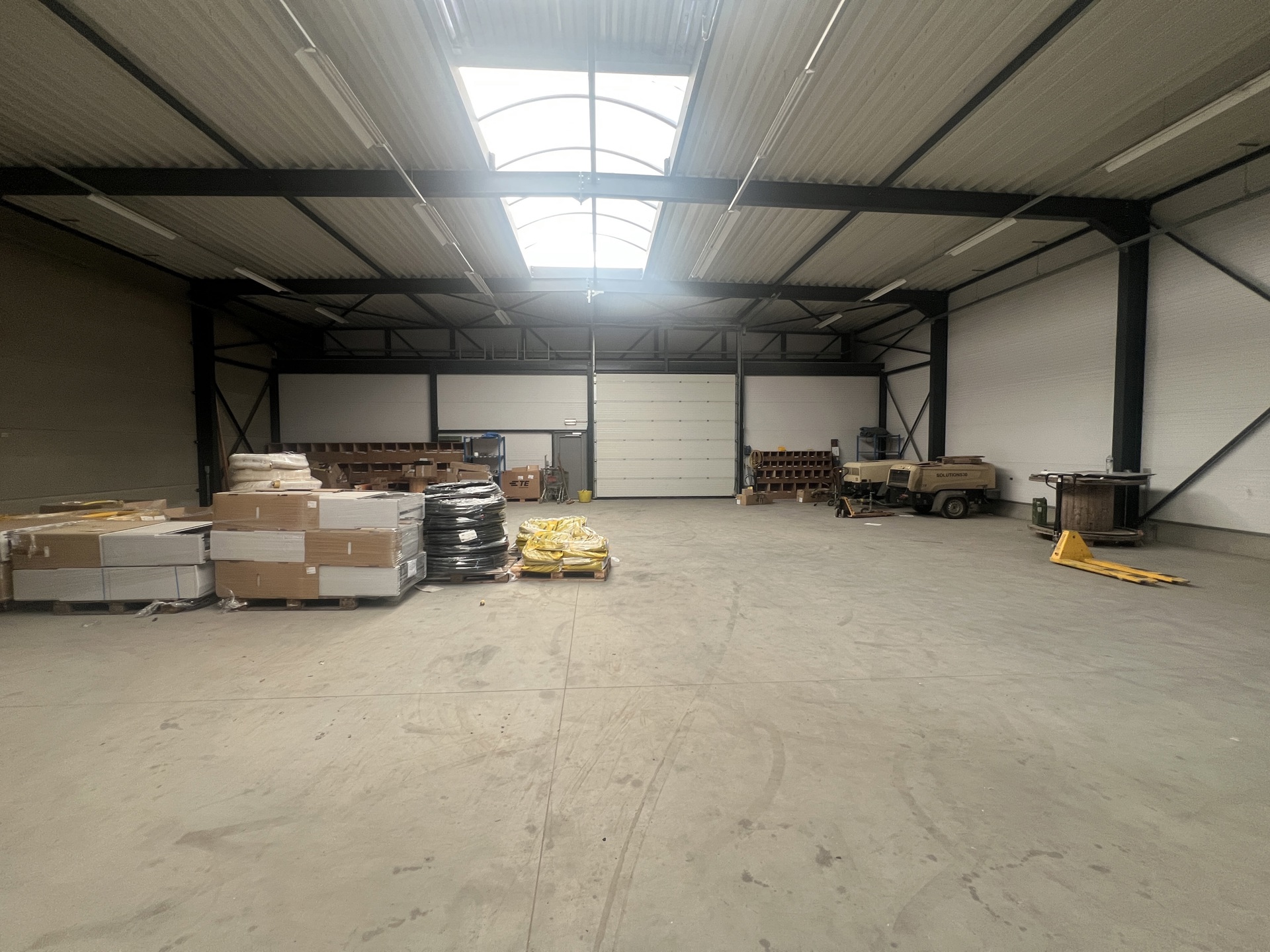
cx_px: 635
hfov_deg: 106.2
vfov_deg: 89.9
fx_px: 477
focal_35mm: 13
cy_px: 476
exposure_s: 1/99
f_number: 1.8
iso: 160
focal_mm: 1.57
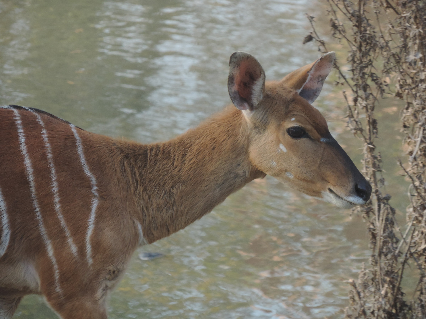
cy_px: 160
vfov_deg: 2.7
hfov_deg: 3.6
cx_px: 213
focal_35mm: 550
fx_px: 6769
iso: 280
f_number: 4.9
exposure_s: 1/250
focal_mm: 98.1
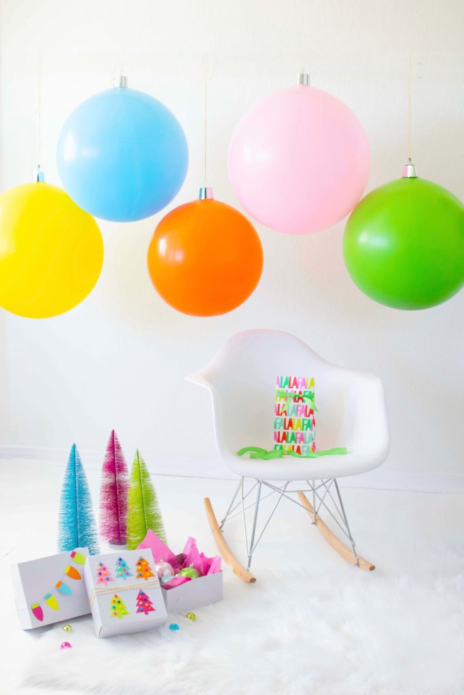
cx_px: 232
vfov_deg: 37.8
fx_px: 1015
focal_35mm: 52
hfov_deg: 25.8
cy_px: 348
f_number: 4
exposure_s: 1/30
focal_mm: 35
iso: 200
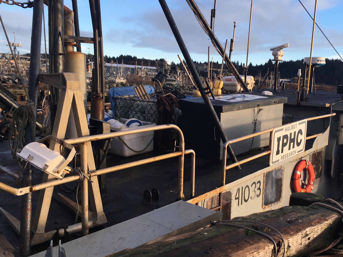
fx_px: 377
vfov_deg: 37.7
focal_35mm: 38
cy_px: 142
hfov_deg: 48.7
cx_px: 202
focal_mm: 4.15
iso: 25
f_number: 2.2
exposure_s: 1/450
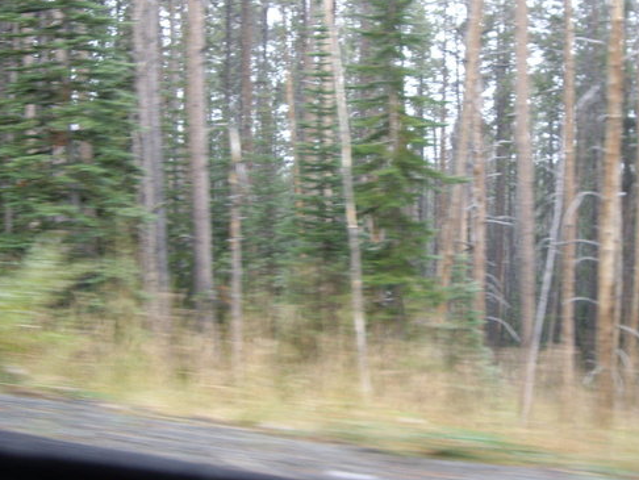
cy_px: 166
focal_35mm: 50
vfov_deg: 29.0
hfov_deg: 37.9
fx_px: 923
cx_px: 400
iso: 100
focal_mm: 6.2
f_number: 2.7
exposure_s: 1/100
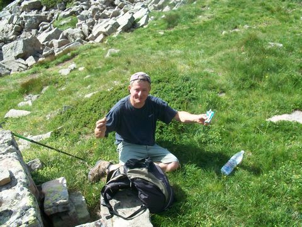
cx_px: 151
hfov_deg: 54.0
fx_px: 297
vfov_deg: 41.8
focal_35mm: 34
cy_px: 114
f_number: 5.5
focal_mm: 5.7
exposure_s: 1/250
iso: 80
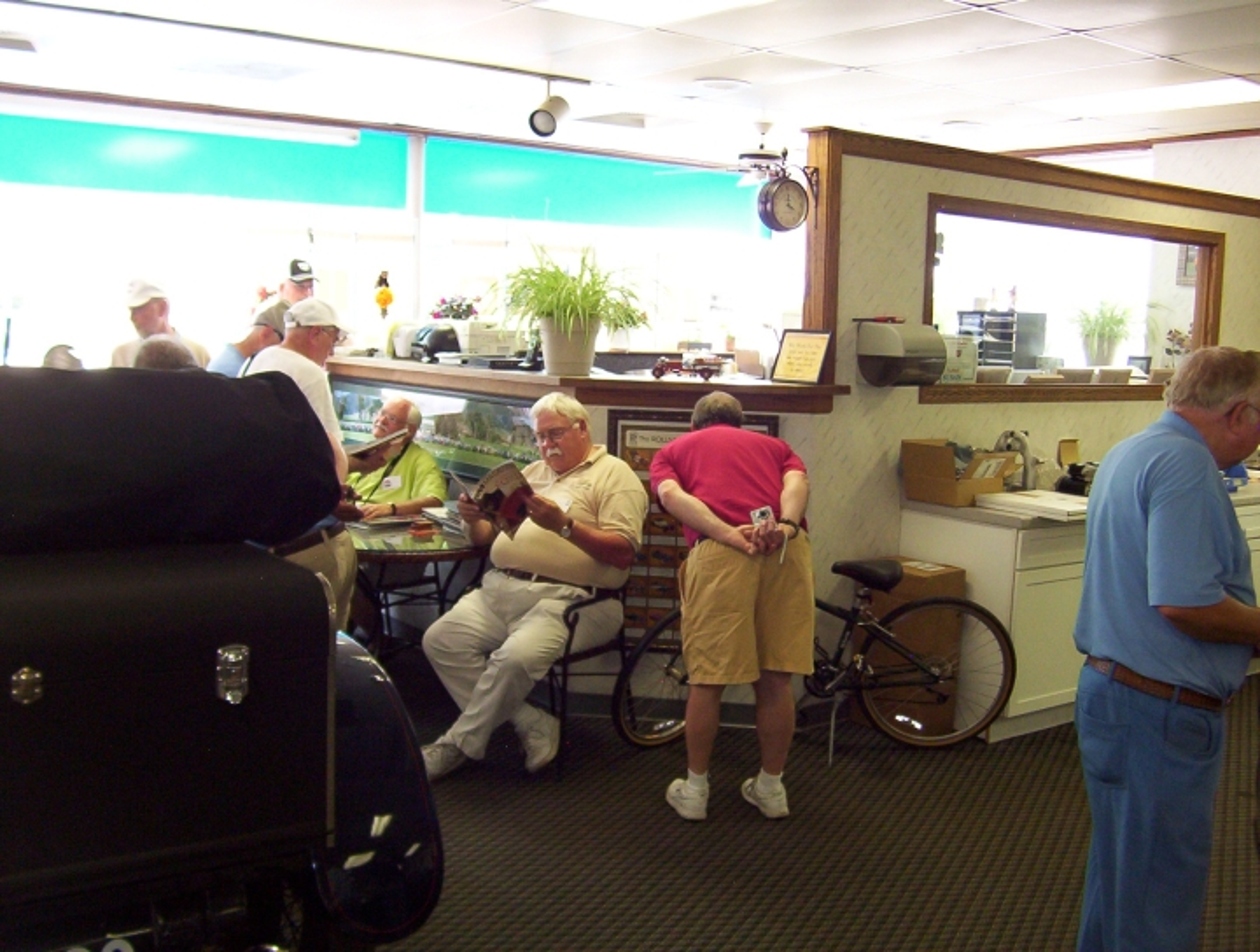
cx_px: 630
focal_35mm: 36
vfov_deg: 39.8
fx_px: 1314
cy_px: 476
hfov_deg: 51.2
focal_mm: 5.54
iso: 140
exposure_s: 1/30
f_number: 2.76
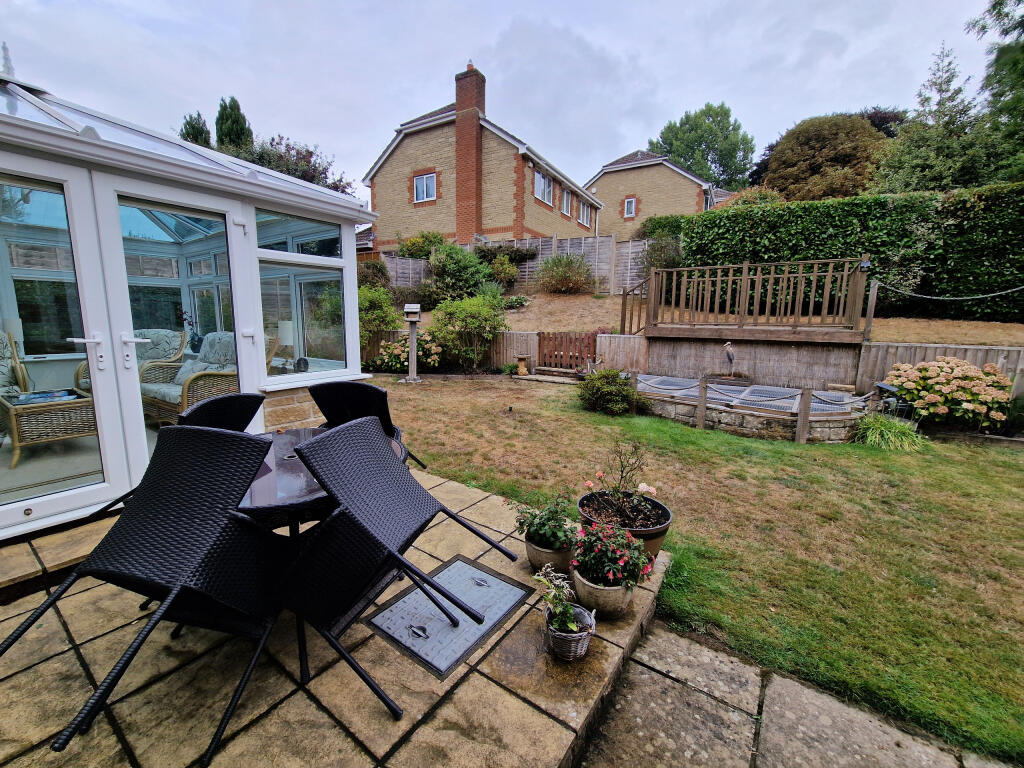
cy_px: 384
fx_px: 385
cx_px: 512
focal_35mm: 13
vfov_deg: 89.9
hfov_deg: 106.2
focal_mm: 2.2
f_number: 2.2
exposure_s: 1/1396
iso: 50
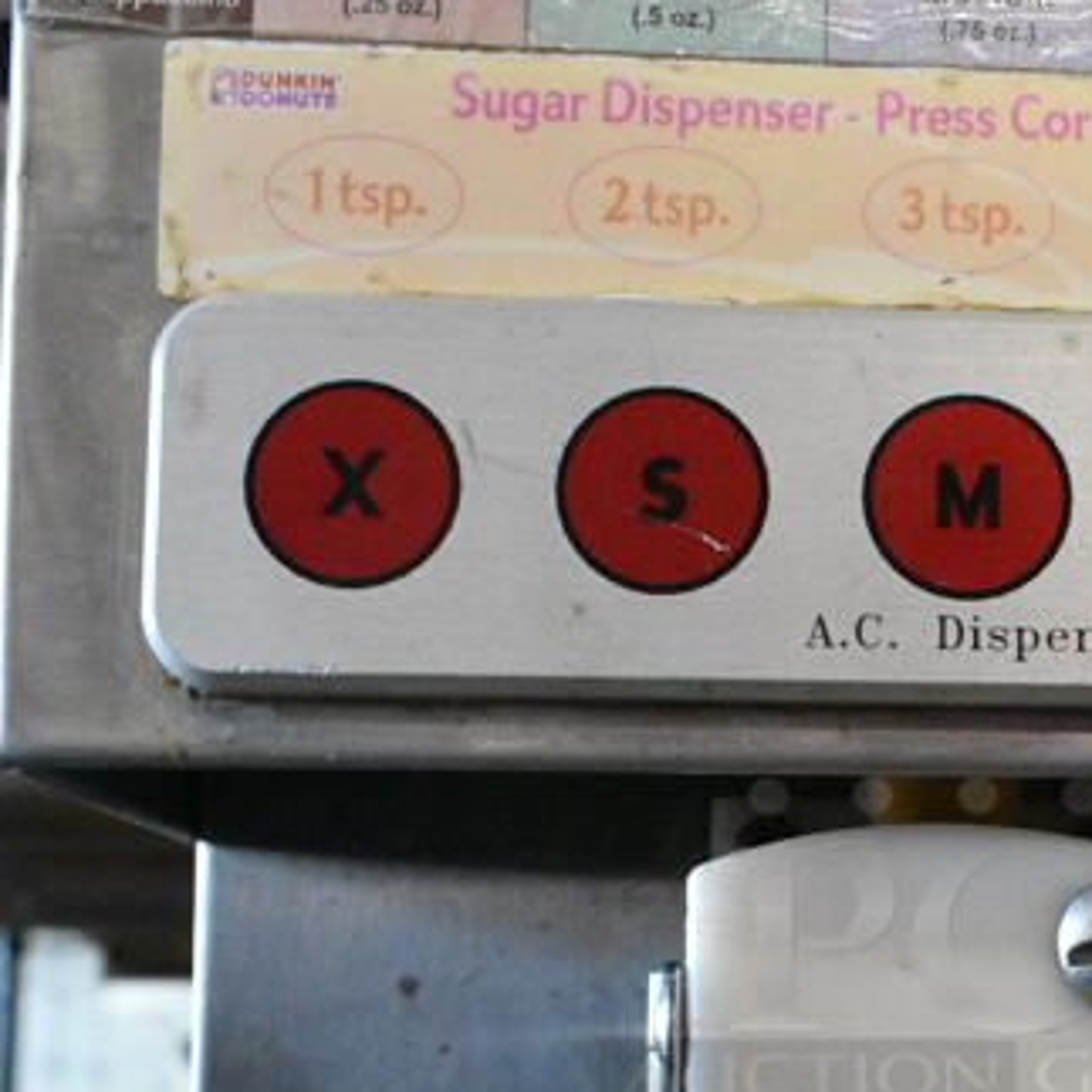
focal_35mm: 65
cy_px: 935
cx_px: 977
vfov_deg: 25.8
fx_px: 2320
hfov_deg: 25.7
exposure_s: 1/160
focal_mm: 18
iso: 6400
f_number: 7.1
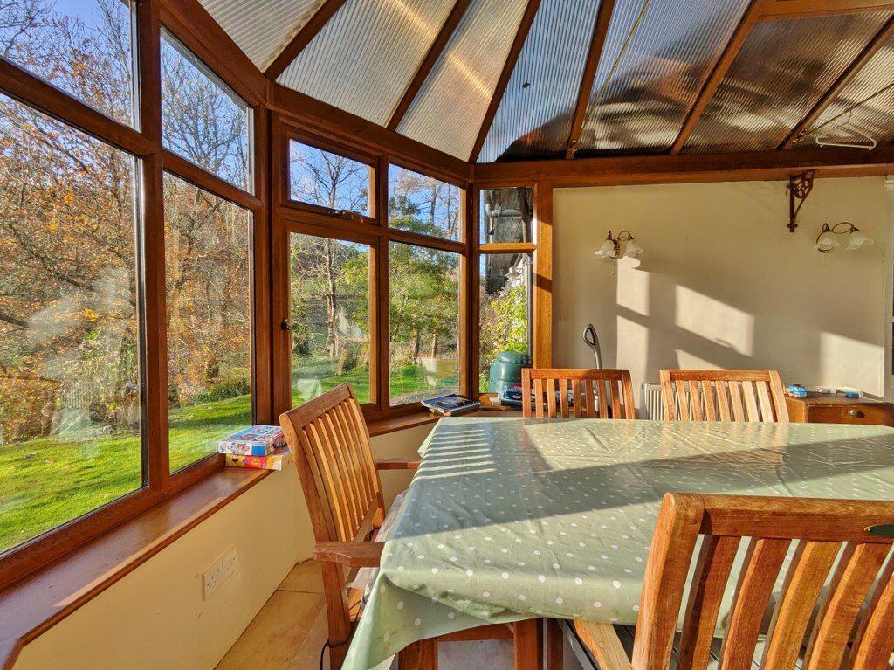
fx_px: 361
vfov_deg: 85.6
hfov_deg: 102.1
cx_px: 447
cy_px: 335
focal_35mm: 14
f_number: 2.2
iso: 43
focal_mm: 1.83
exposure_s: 1/406
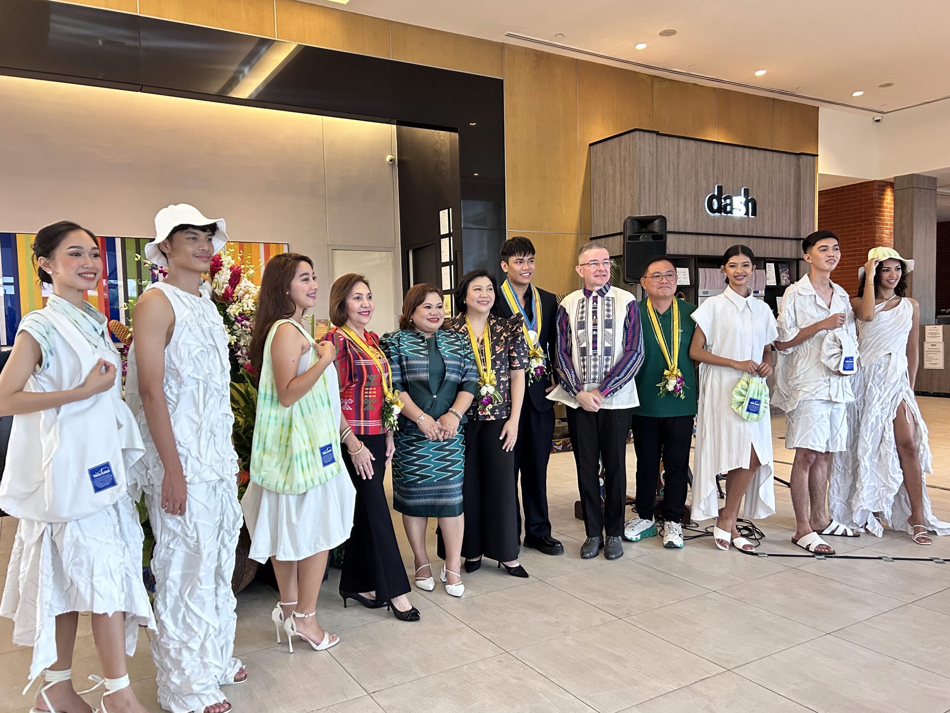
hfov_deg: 65.3
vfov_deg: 51.4
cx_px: 472
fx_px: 741
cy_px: 360
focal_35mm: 27
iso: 320
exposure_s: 1/60
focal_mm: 5.7
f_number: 1.5
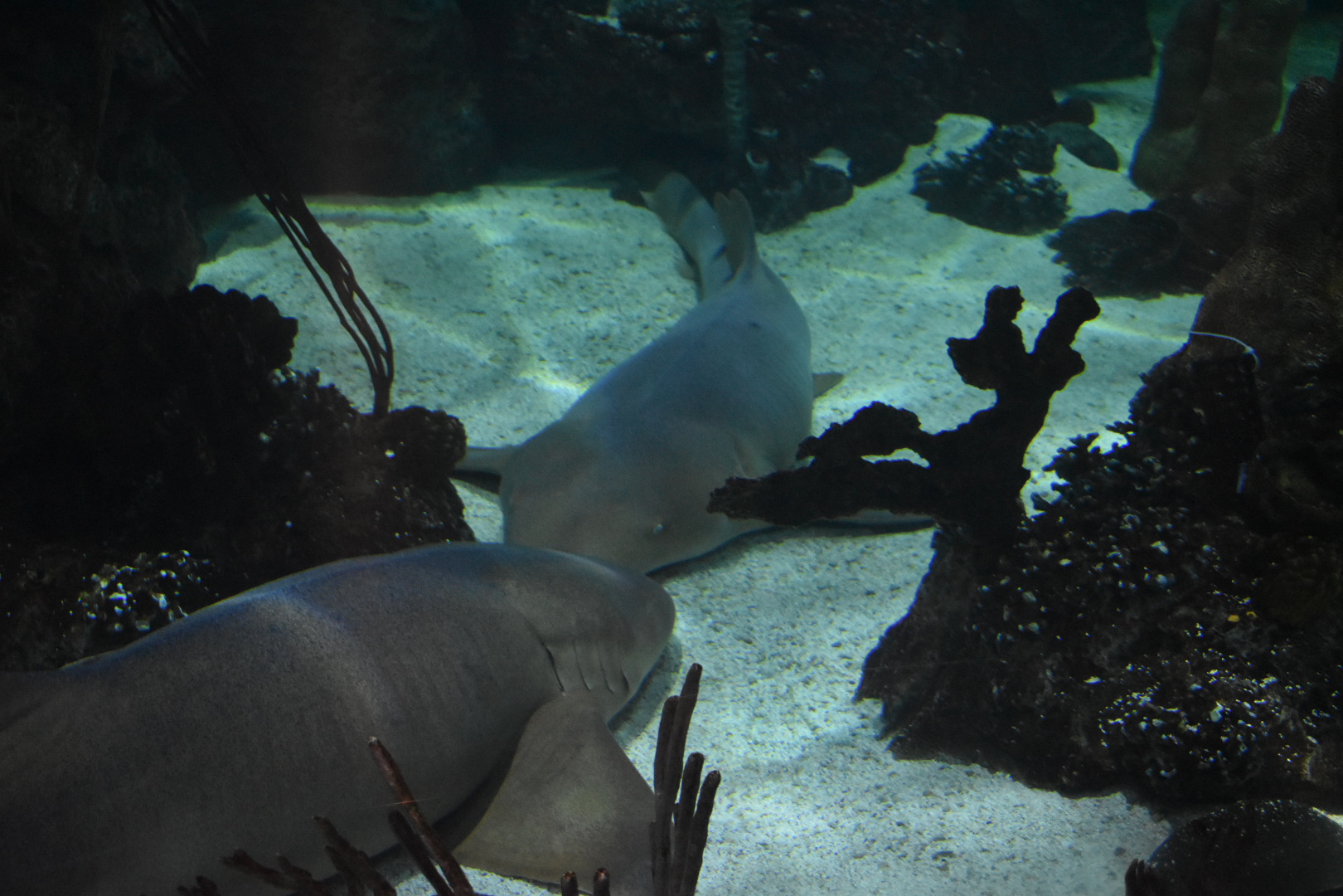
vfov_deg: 28.9
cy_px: 448
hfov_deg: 42.3
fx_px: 1735
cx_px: 672
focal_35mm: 46
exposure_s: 1/160
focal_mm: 31
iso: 3200
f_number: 4.2
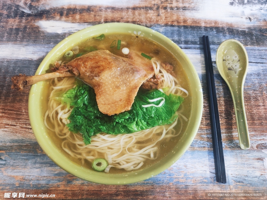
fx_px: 208
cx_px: 134
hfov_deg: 65.3
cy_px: 100
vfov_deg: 51.4
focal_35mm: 27
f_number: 1.75
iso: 2892
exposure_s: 1/50
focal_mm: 4.75
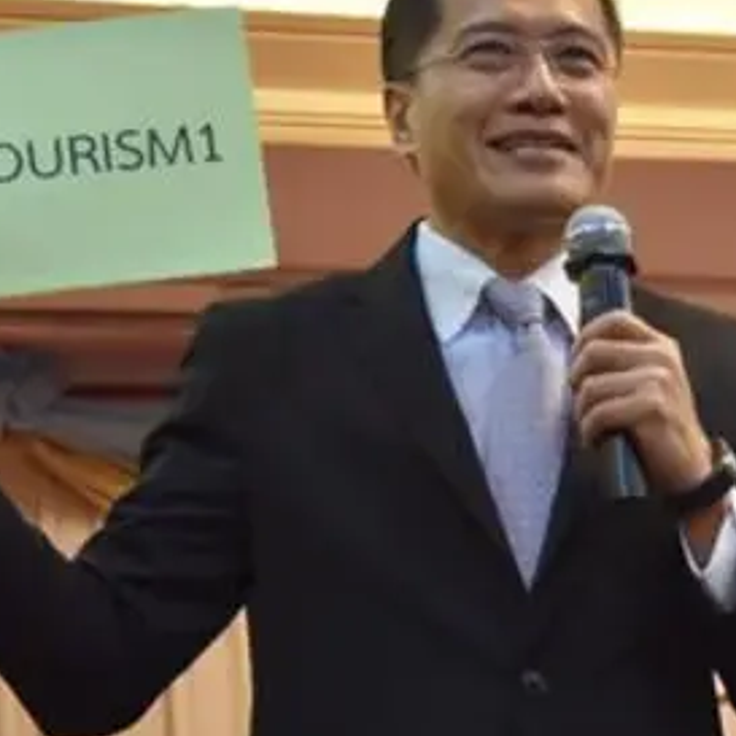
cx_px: 491
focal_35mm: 160
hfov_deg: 10.9
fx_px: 3849
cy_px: 302
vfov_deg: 10.9
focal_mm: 66
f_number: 5.3
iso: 3200
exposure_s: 1/80
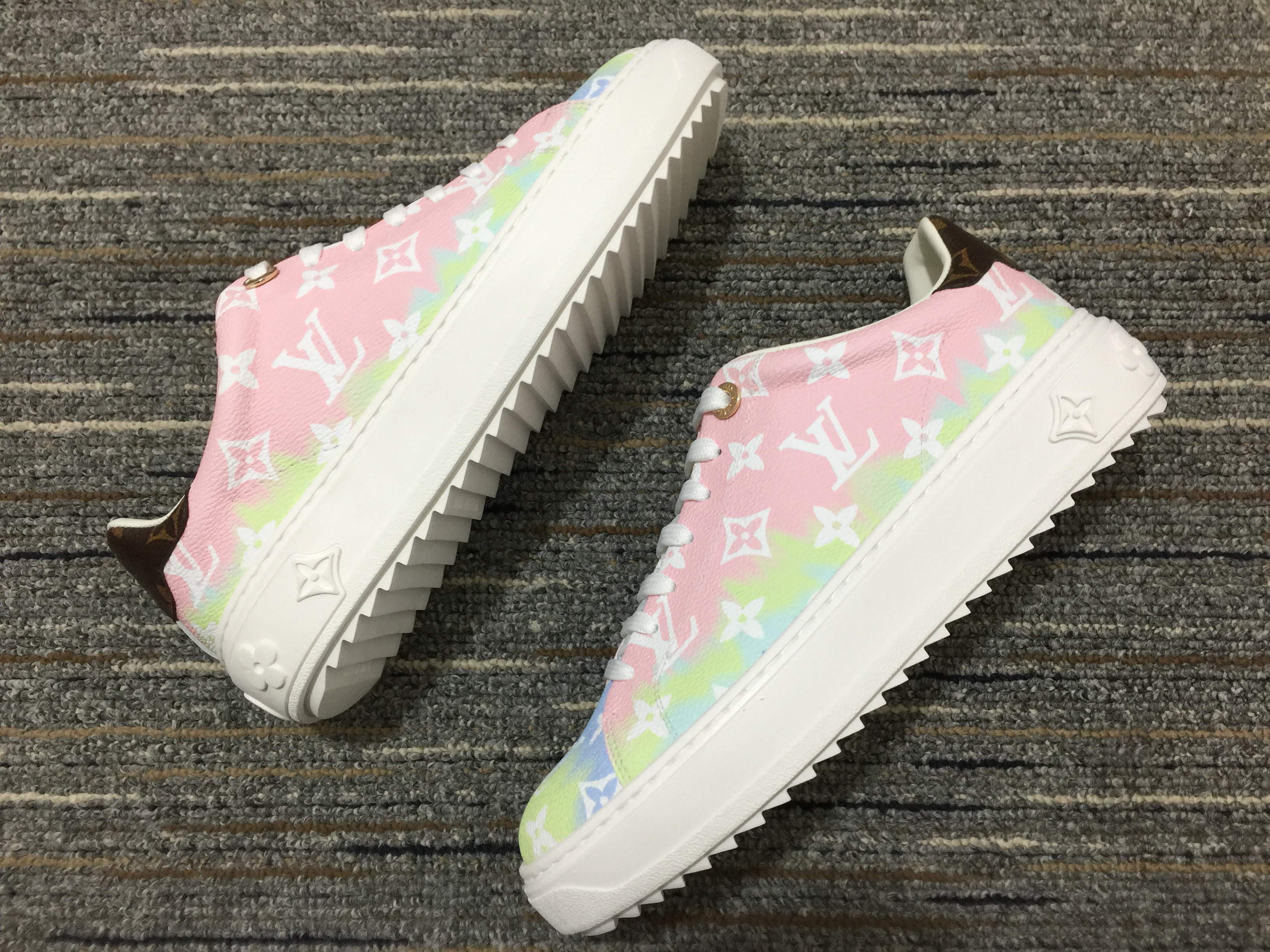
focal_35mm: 29
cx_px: 635
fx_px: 1064
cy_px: 476
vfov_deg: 48.2
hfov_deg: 61.7
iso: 40
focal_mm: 4.15
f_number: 2.2
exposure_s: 1/17
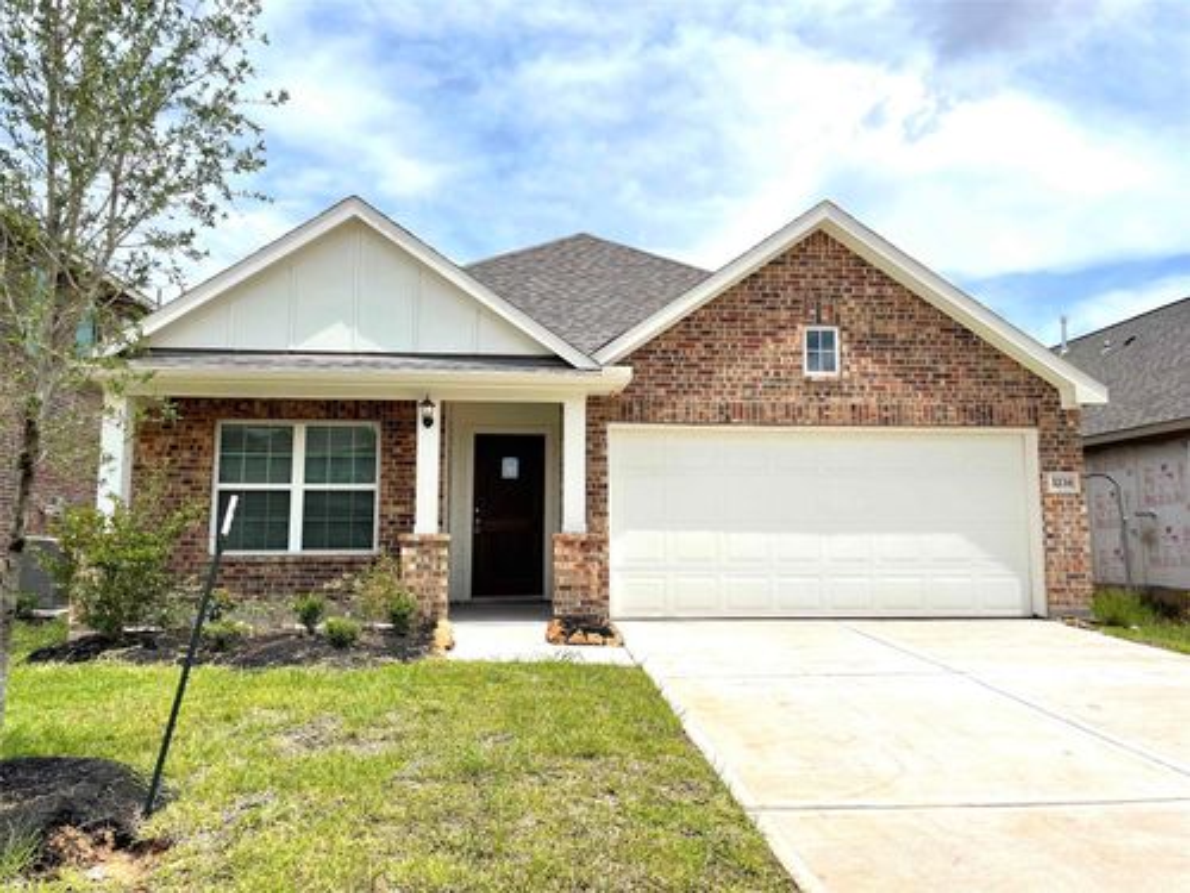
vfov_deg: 53.1
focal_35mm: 26
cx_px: 595
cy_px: 446
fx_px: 894
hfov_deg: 67.3
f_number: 1.6
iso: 32
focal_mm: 4.2
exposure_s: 1/5814
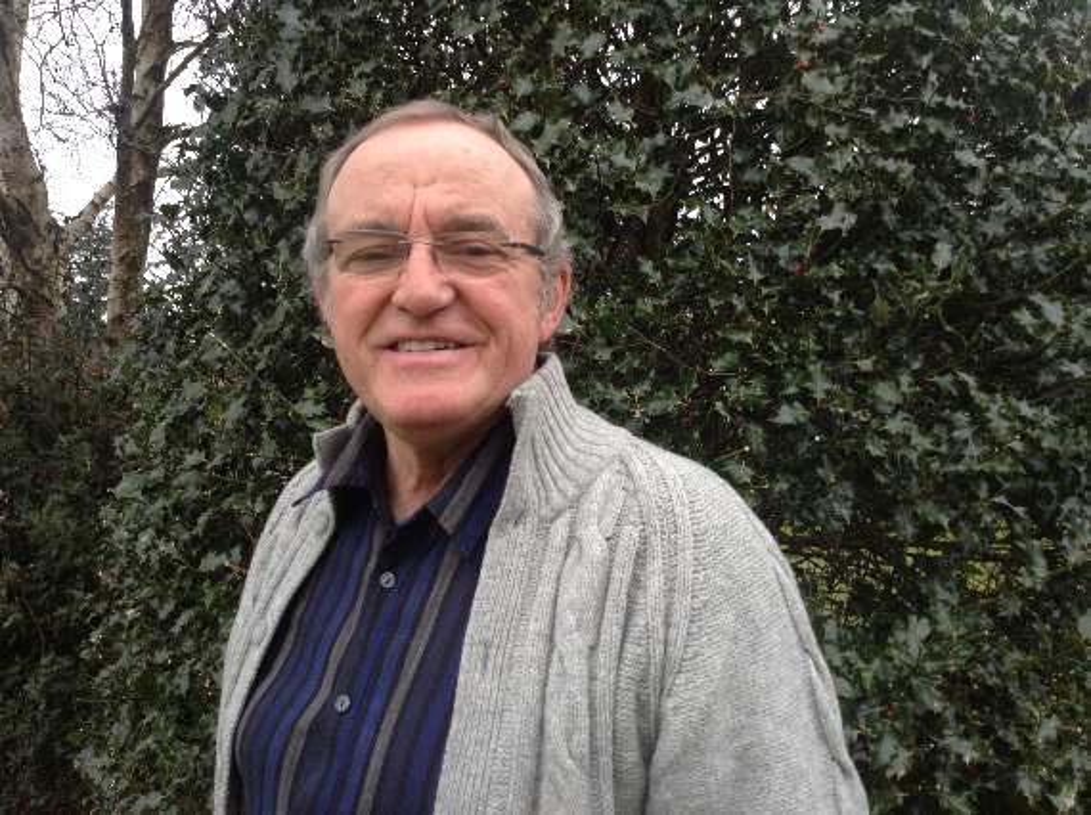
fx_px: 1039
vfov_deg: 42.9
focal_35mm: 33
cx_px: 546
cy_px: 408
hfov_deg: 55.4
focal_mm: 3.3
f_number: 2.4
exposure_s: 1/40
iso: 32
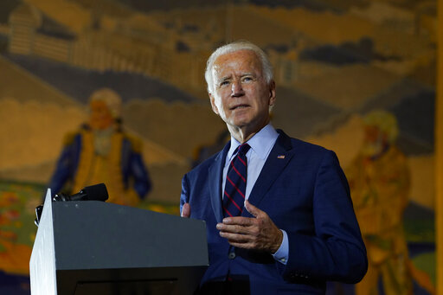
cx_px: 222
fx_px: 1944
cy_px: 148
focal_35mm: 158
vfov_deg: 8.7
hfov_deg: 13.0
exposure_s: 1/400
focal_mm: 158
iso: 2500
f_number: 6.3
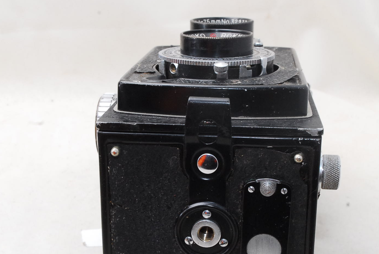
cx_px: 205
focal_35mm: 67
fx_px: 706
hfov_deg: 30.0
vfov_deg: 20.3
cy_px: 152
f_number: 13
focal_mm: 32
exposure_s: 1/125
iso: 640
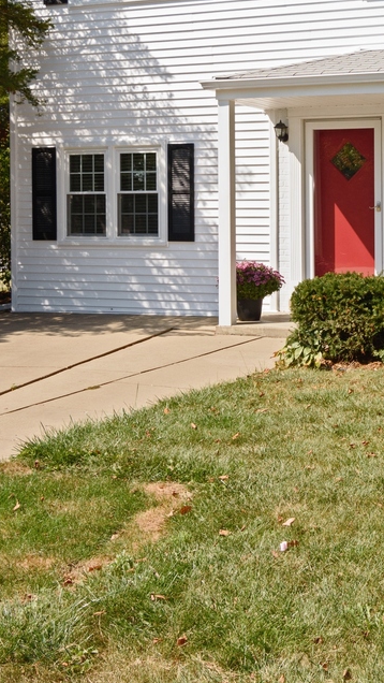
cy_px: 184
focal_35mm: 56
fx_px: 1013
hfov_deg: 20.9
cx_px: 368
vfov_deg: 36.5
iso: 200
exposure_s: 1/500
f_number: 8
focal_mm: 14
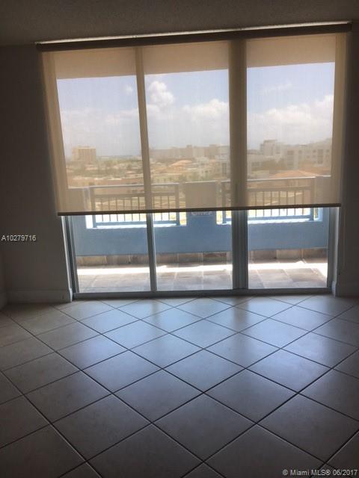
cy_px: 239
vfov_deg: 61.7
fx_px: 401
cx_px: 180
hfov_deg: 48.2
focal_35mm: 29
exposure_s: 1/127
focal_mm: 4.15
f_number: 2.2
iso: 25
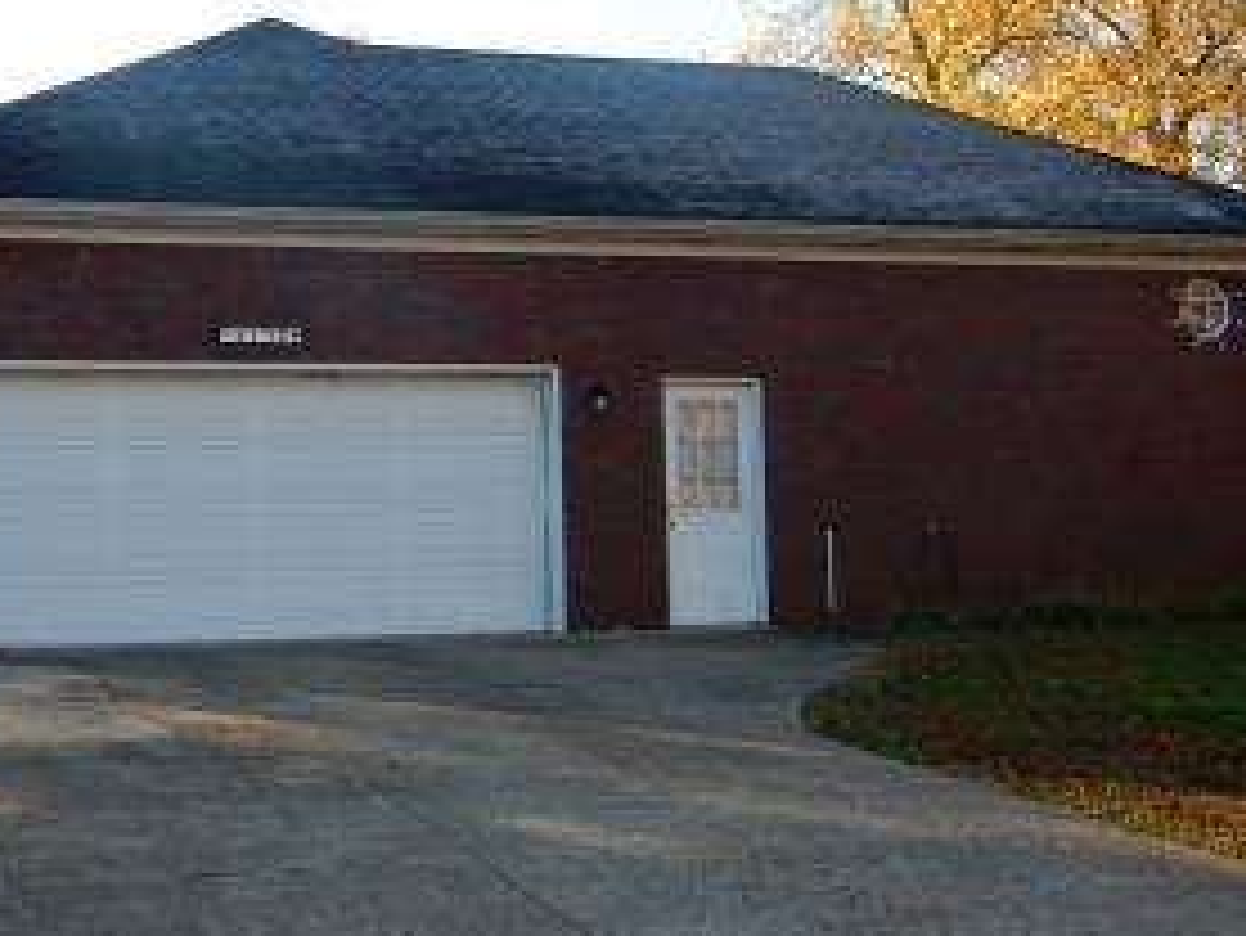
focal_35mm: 62
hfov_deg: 31.1
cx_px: 490
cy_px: 346
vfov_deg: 23.6
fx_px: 2233
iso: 125
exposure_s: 1/250
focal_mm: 7.6
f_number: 4.2
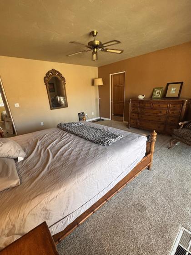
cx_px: 95
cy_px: 135
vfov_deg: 94.4
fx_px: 118
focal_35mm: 16
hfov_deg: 78.1
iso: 200
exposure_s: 1/120
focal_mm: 2.22
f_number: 2.2
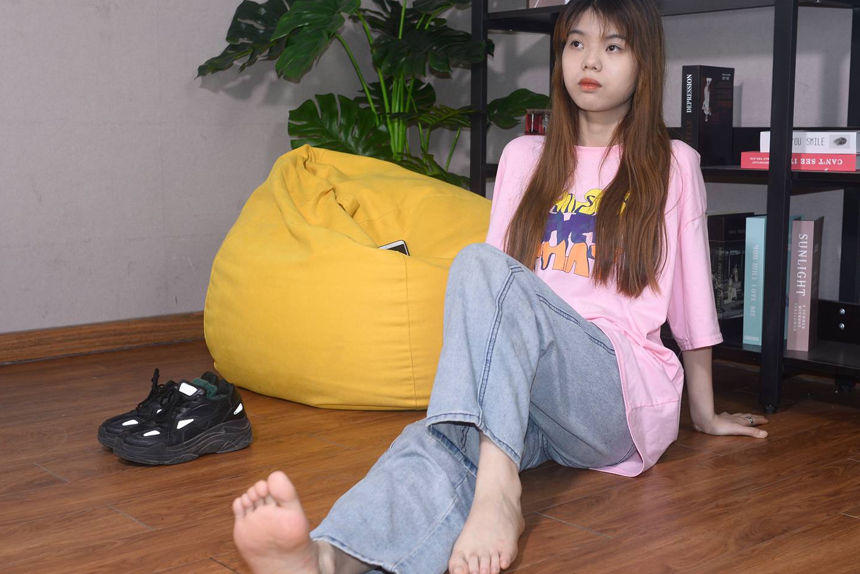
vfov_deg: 28.1
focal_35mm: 48
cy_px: 275
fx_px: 1147
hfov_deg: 41.1
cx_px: 470
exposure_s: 1/125
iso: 500
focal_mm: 35
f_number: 5
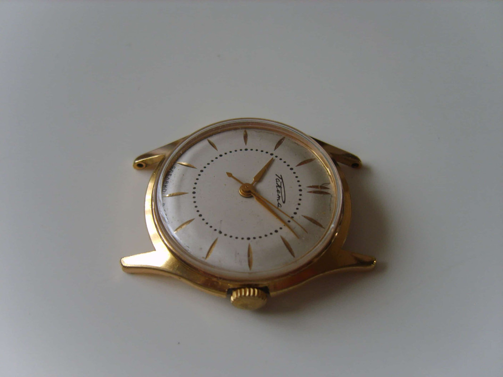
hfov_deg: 52.6
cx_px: 252
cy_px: 188
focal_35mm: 35
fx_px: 509
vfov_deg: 40.7
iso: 123
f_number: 2.8
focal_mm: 7.4
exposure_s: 1/20
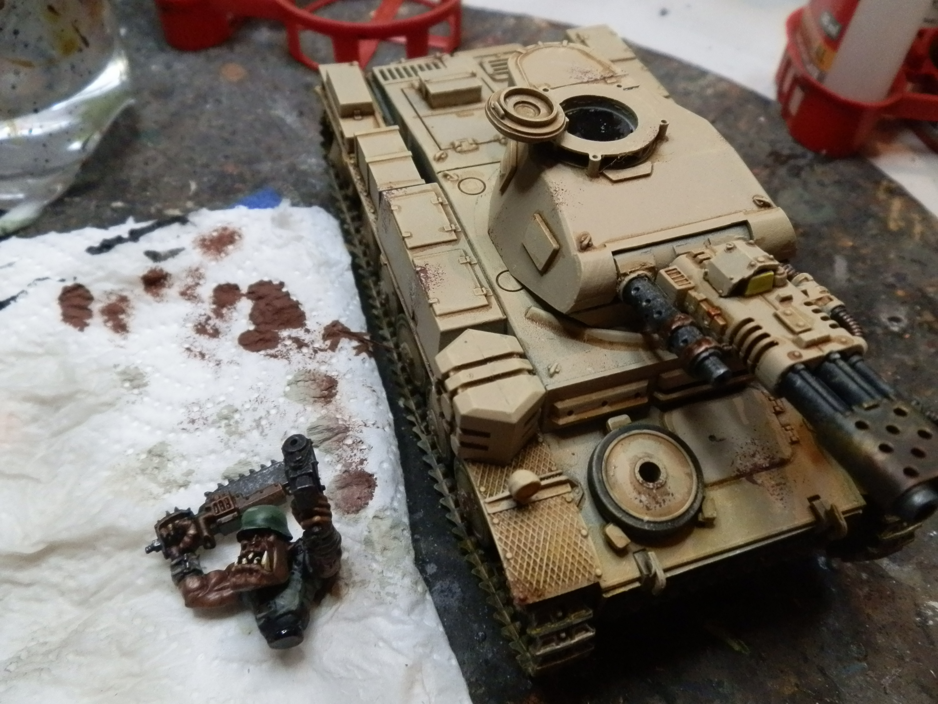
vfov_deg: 49.7
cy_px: 352
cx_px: 469
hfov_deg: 63.4
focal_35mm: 28
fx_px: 759
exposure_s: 1/320
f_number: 3.1
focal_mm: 5
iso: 400
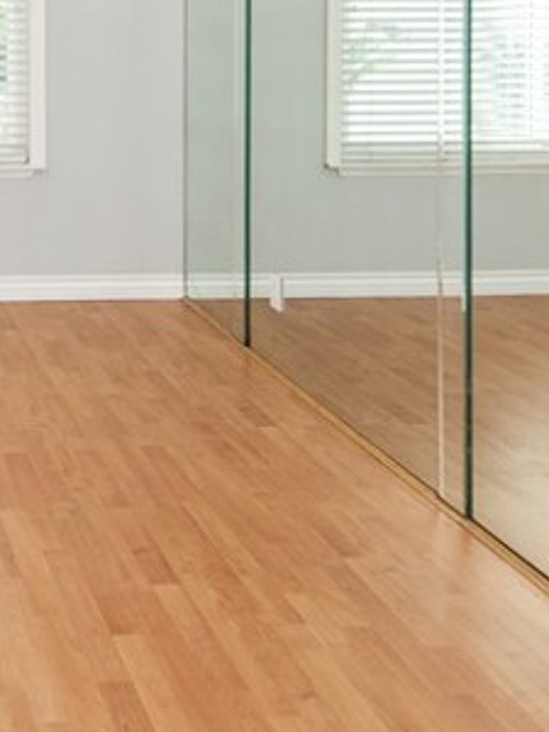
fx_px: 973
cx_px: -134
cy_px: 77
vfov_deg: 38.5
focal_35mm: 46
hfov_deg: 27.2
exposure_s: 1/125
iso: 400
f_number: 5.6
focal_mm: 14
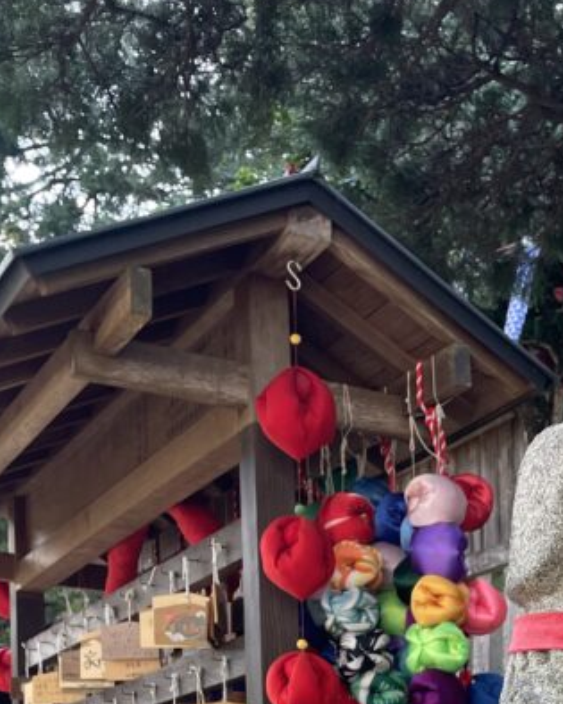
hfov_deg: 21.5
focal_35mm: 66
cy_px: 863
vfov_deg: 25.5
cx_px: 670
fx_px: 1375
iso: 50
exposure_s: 1/121
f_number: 1.6
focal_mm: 4.2
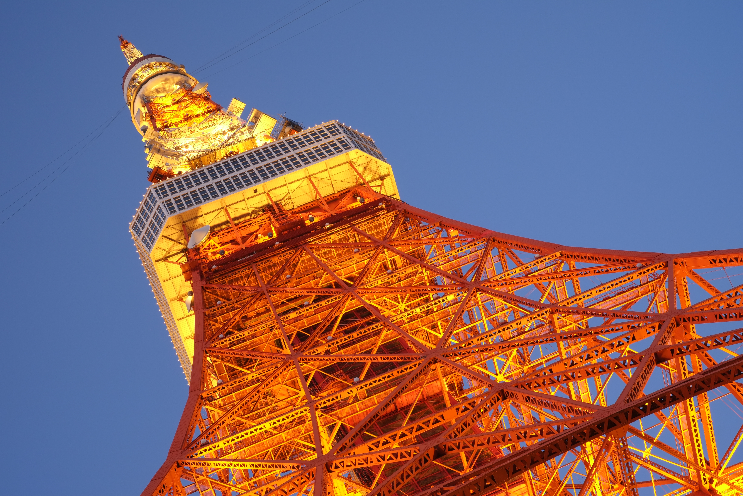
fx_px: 1094
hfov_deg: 37.5
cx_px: 372
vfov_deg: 25.5
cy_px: 248
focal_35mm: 53
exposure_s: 1/2.5
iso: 400
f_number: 11
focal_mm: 35
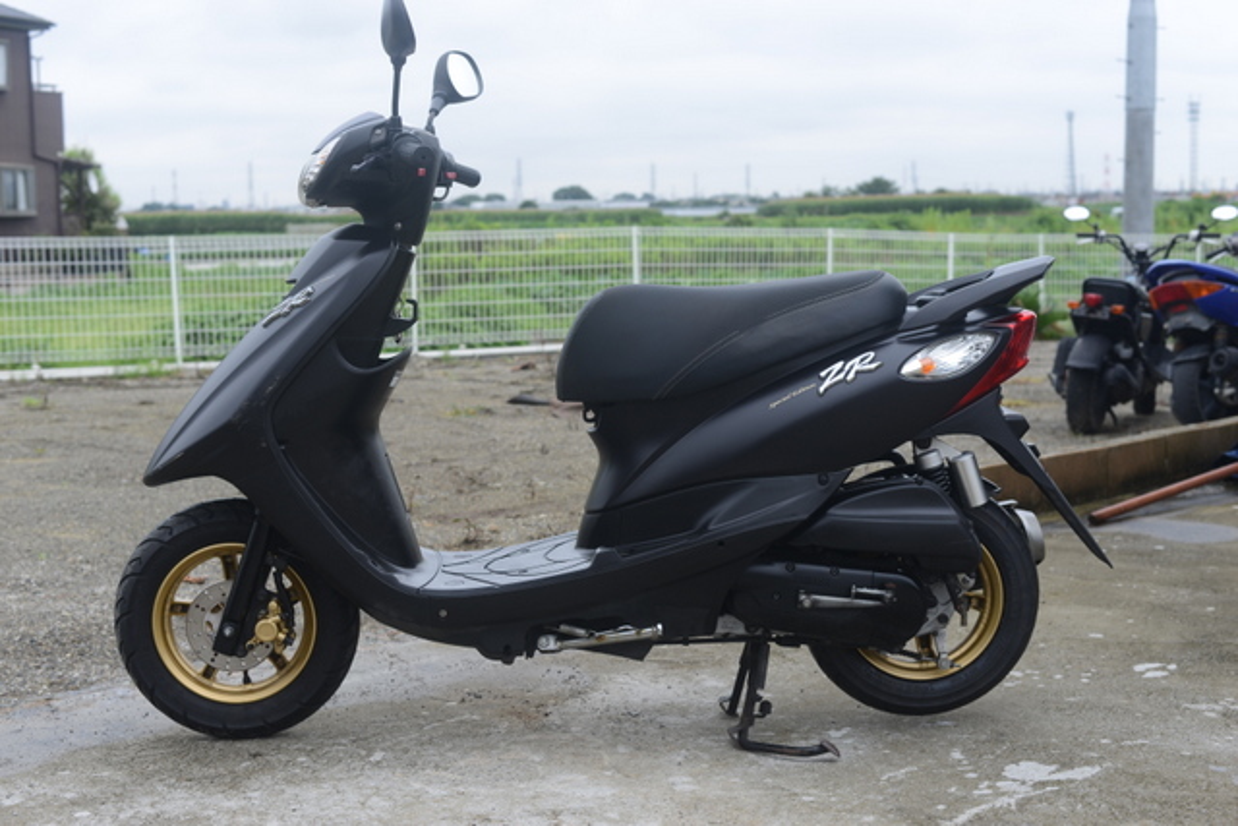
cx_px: 619
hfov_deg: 39.6
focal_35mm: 50
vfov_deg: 27.0
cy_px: 413
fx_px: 1720
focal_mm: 50
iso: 100
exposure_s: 1/160
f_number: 6.3
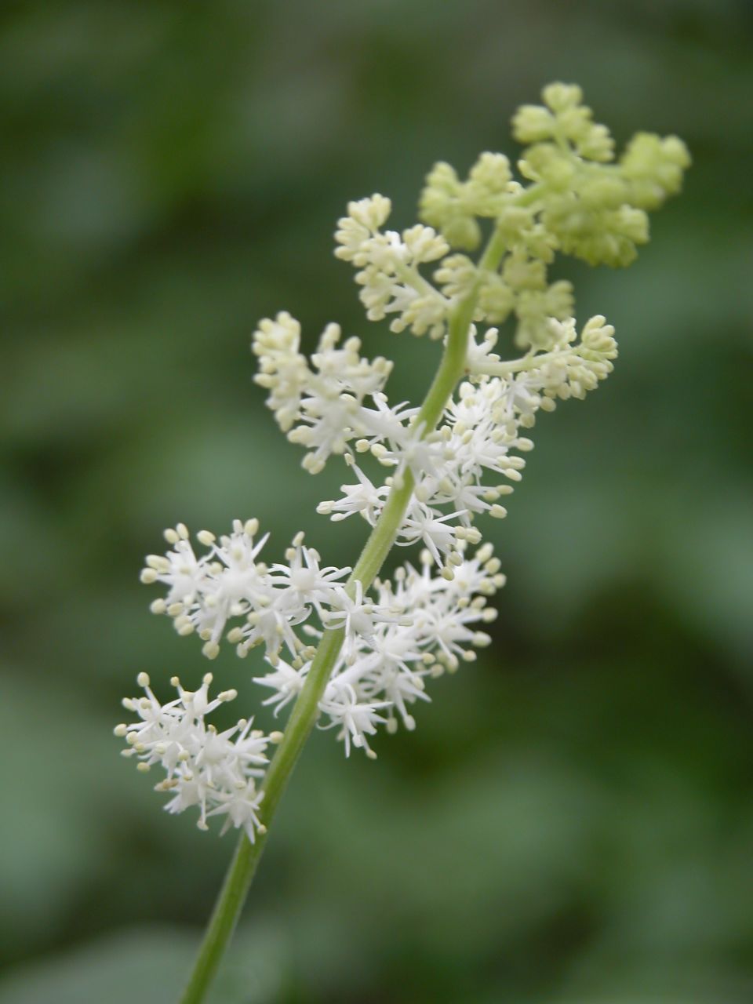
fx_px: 5105
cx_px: 376
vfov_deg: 11.2
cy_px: 502
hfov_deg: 8.4
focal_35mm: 176
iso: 100
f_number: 4
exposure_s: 1/34.6
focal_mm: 44.7
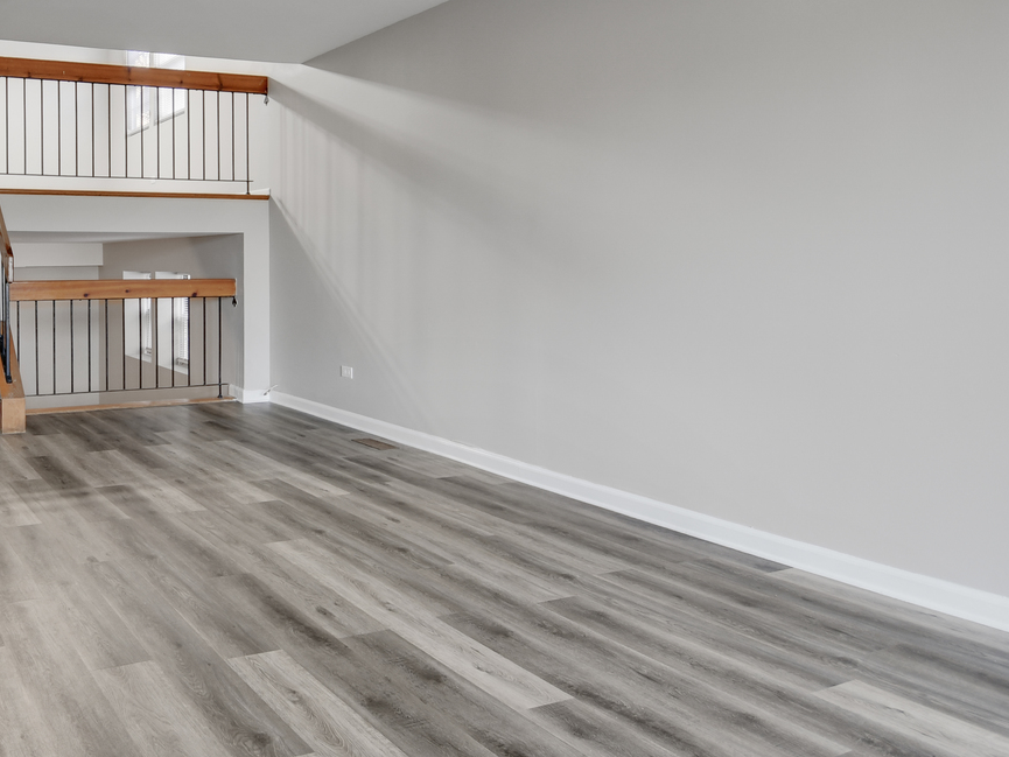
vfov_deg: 50.0
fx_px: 787
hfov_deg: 57.9
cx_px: 139
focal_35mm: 27
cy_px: 226
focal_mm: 10
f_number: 3.5
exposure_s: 1/320
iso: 200
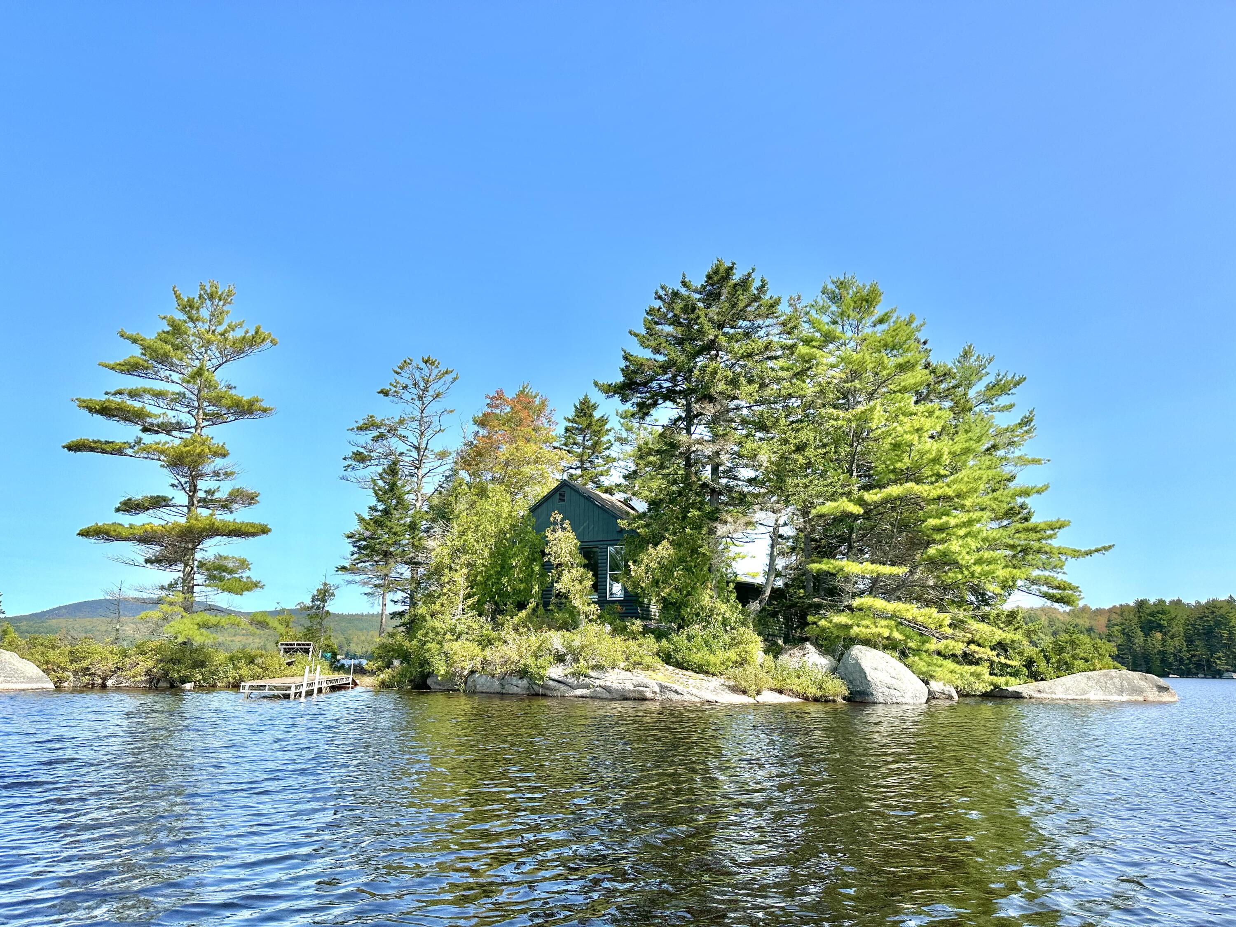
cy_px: 464
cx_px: 618
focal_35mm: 24
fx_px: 857
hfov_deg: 71.6
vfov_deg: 56.8
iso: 80
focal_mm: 6.86
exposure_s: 1/3472
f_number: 1.78
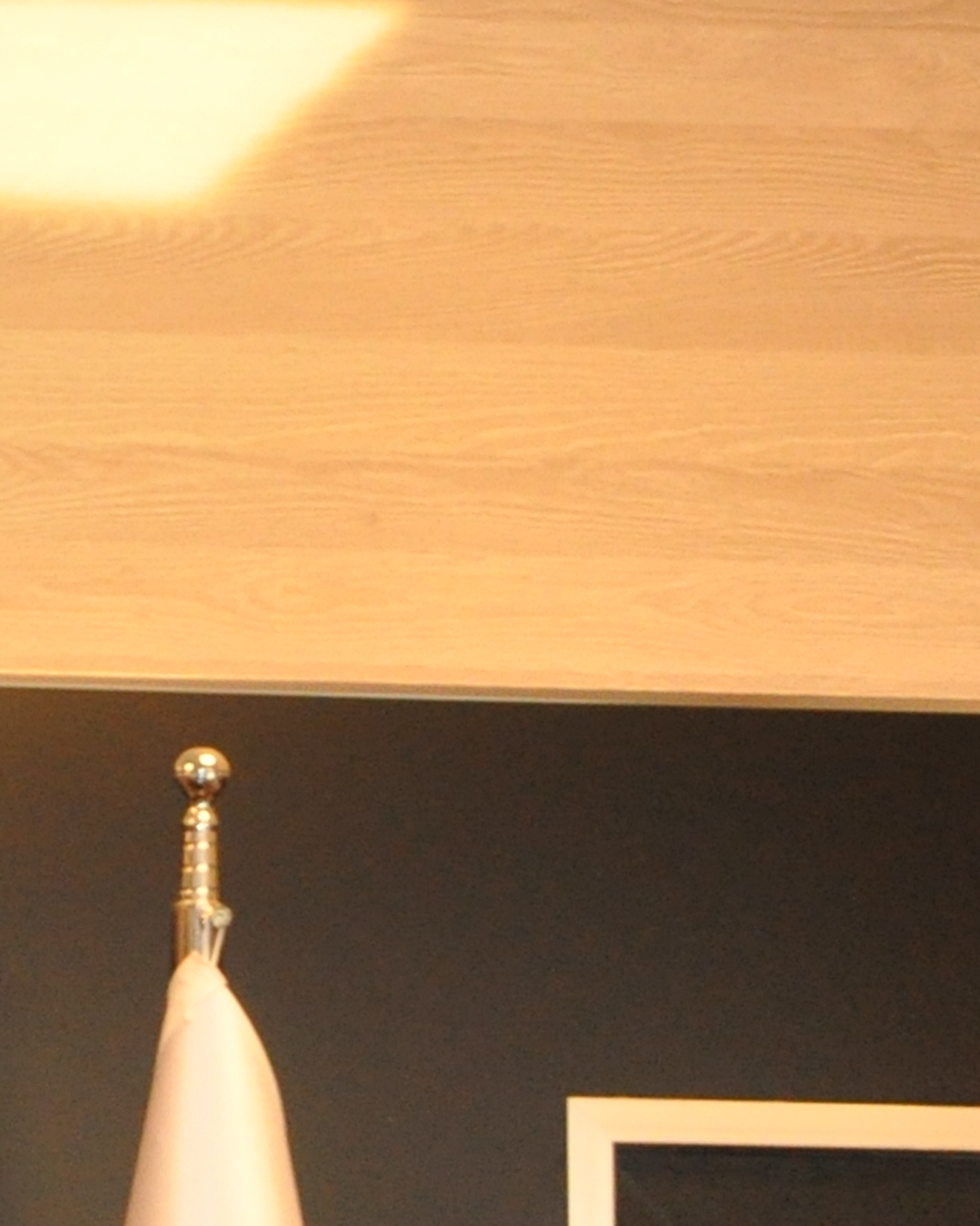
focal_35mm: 167
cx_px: -1637
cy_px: 1686
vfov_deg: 11.2
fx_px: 6056
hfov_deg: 8.2
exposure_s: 1/60
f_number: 3.8
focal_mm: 22
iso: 800
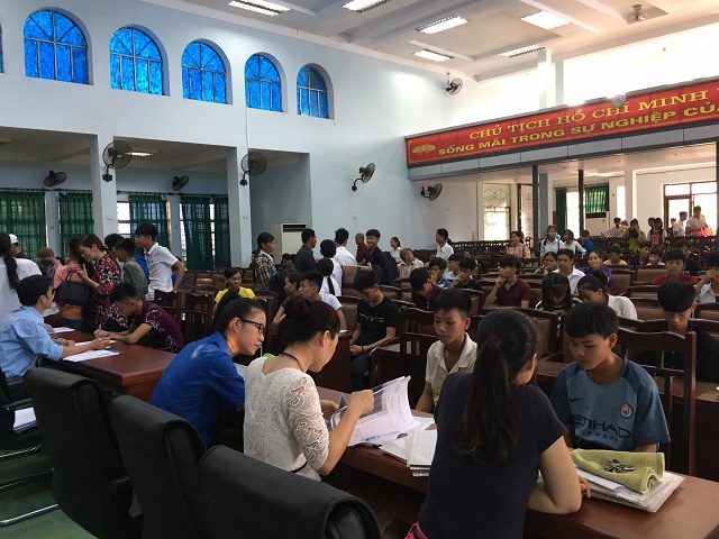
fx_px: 602
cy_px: 270
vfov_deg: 48.2
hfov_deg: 61.7
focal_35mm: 29
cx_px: 360
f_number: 2.2
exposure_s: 1/33
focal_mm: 4.15
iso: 125
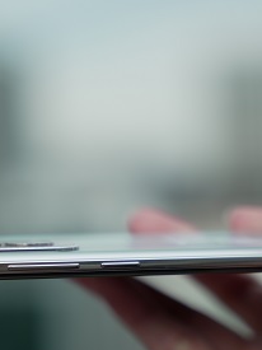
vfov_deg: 13.4
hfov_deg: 10.1
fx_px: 1485
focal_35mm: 147
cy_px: 252
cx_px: 89
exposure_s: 1/1000
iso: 125
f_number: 2.8
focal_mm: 70
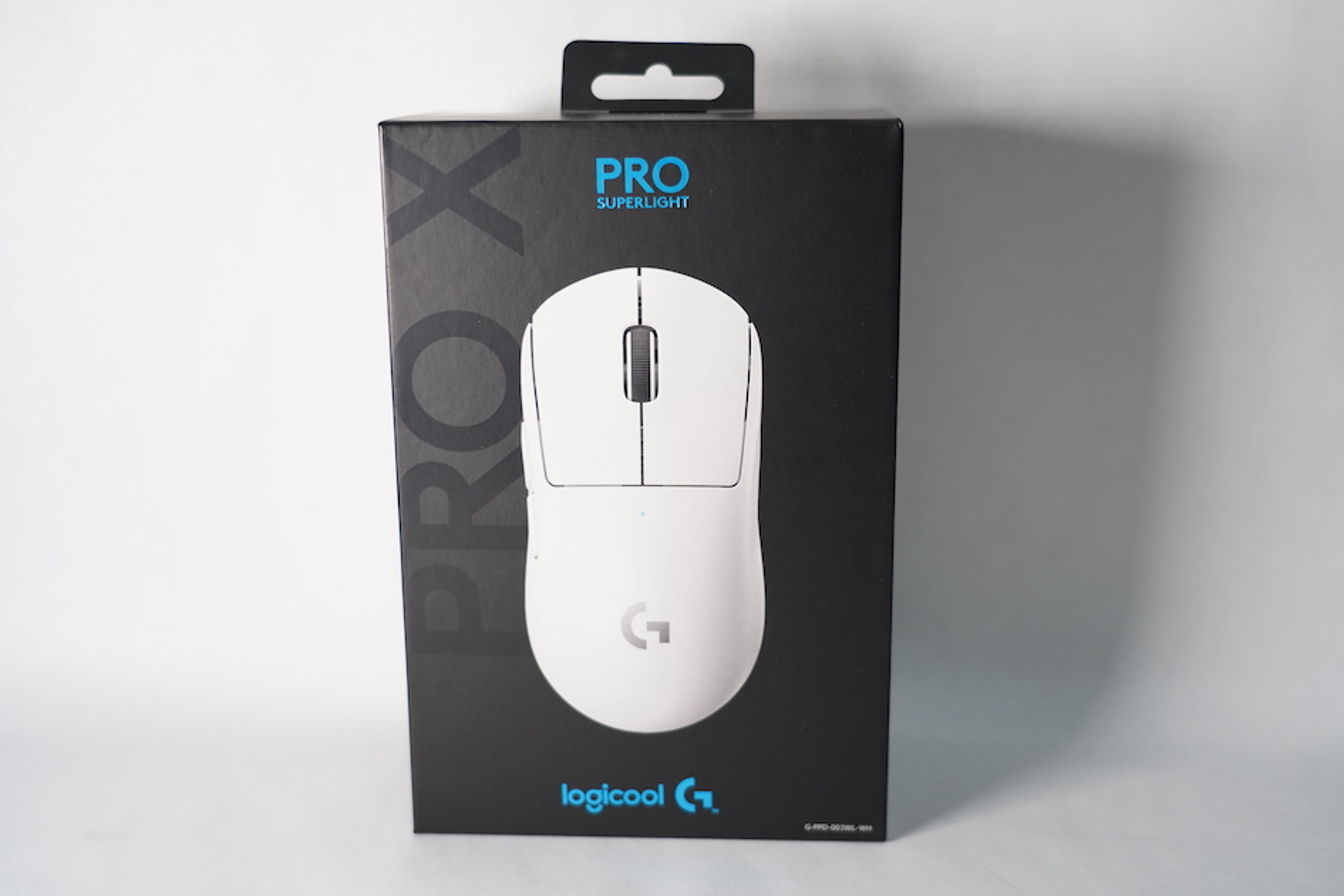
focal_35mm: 42
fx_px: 1568
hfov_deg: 46.4
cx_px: 672
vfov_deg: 31.9
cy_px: 448
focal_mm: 42
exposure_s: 1/200
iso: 500
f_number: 4
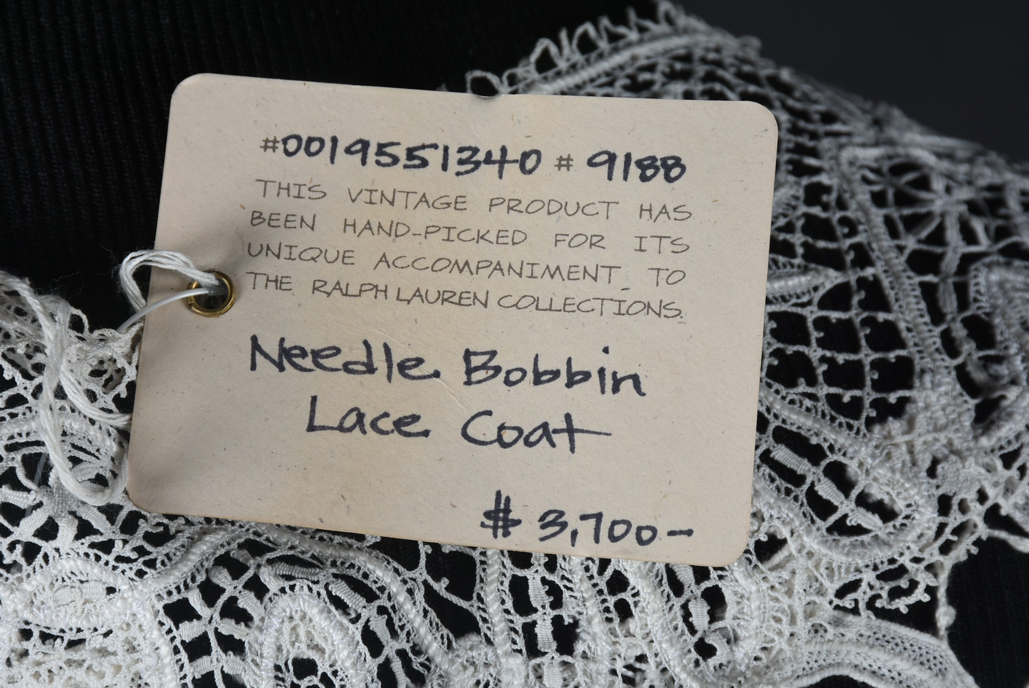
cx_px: 514
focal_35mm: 210
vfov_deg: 6.6
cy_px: 344
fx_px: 6007
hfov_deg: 9.8
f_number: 16
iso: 200
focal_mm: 140
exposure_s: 1/125
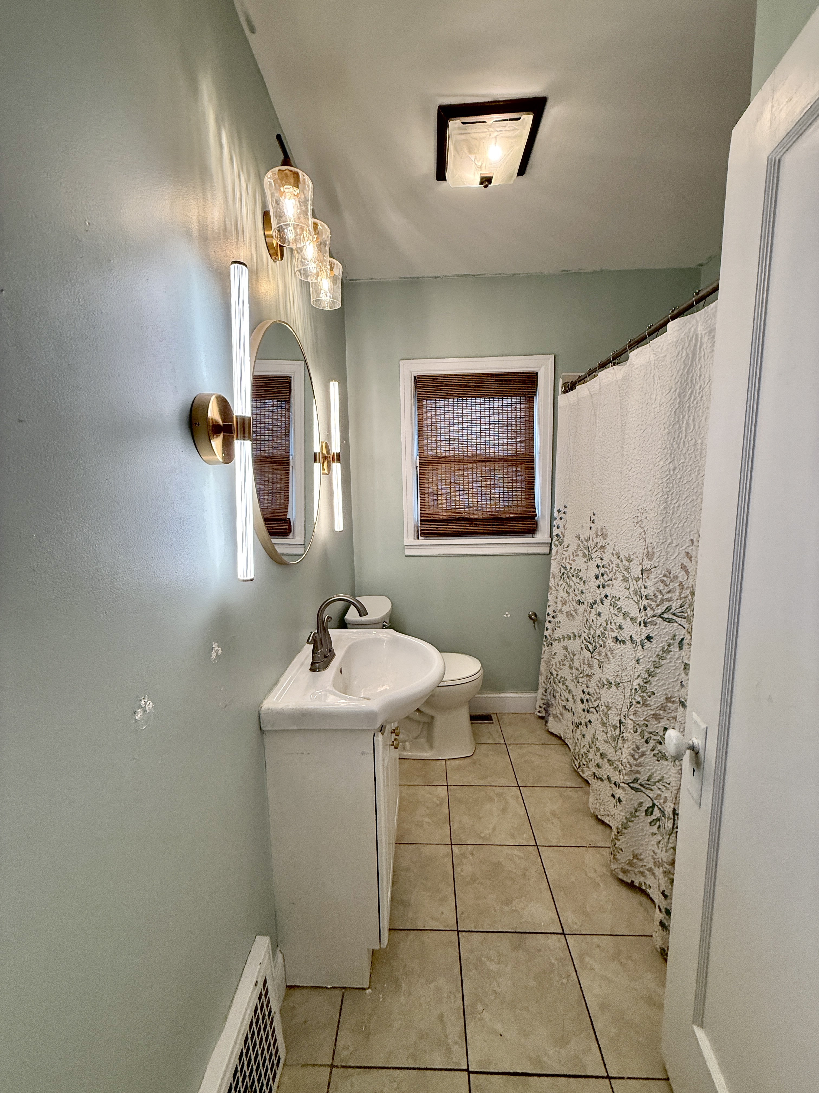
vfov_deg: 102.1
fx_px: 442
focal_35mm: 14
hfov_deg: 85.7
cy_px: 546
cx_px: 410
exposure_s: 1/120
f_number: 2.2
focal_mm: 2.22
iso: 125
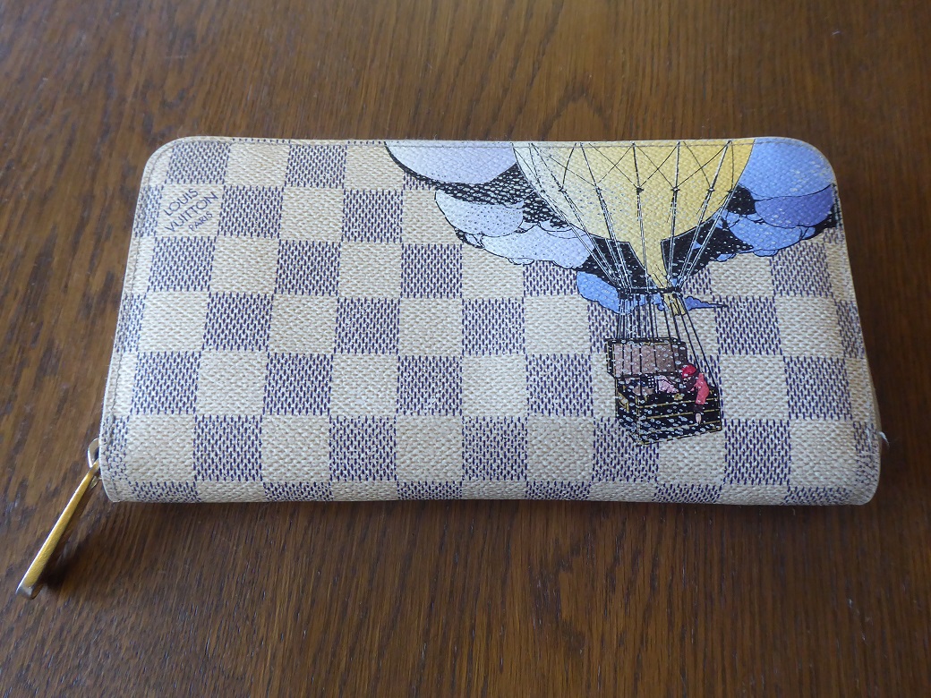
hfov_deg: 61.7
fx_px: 780
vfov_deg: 48.2
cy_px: 349
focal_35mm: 29
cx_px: 466
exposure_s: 1/60
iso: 320
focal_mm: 5
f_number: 3.5
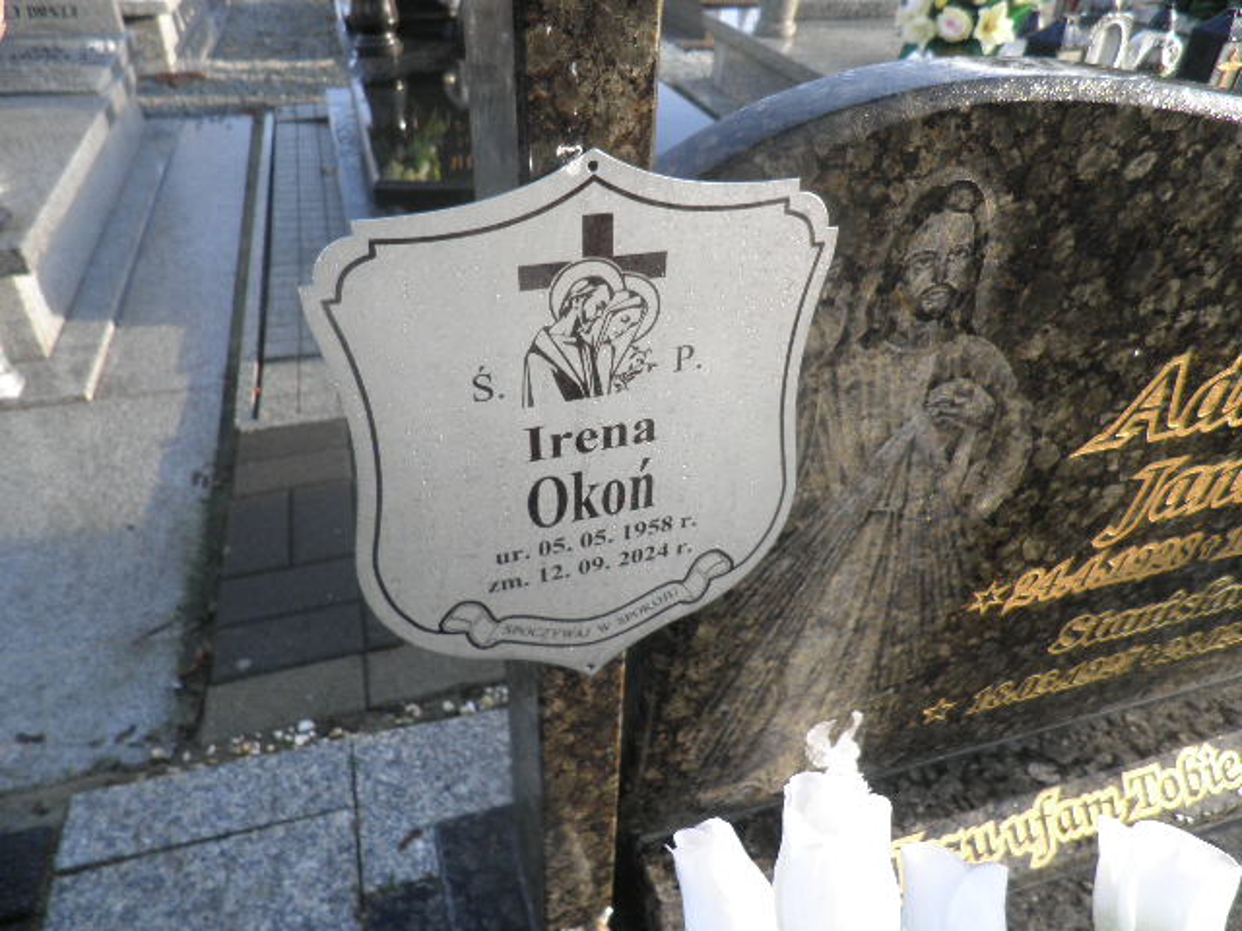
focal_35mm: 24
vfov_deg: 56.8
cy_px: 466
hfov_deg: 71.6
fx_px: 861
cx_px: 621
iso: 64
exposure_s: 1/100
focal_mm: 4.3
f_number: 3.3
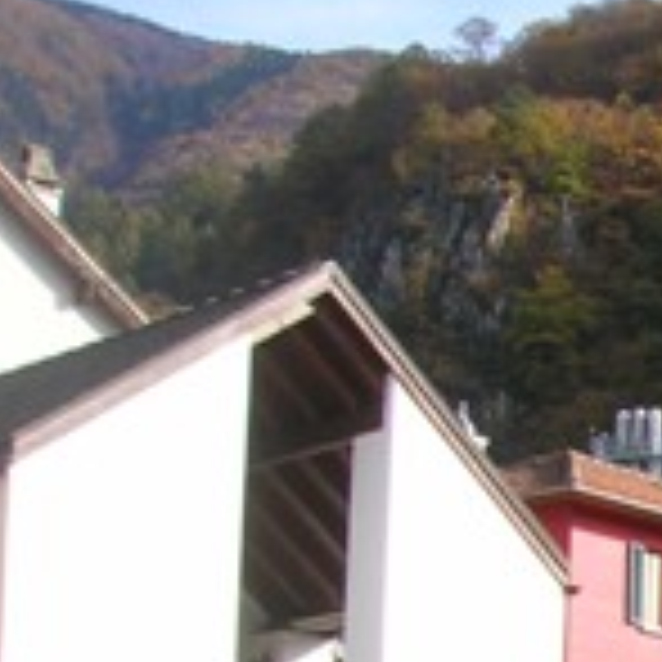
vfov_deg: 12.9
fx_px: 2834
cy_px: 865
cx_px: 1437
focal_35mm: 131
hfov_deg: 11.6
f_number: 4.9
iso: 50
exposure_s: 1/170
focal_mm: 5.7
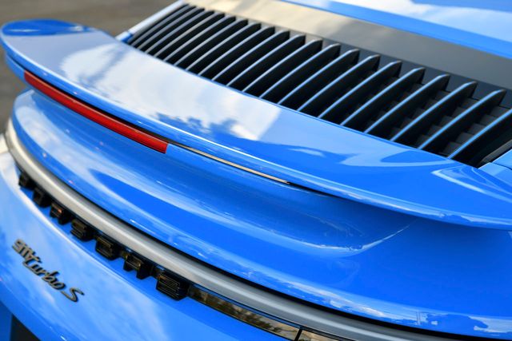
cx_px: 256
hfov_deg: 28.8
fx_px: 996
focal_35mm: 70
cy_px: 170
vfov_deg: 19.5
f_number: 6.3
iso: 400
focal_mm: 70
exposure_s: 1/200
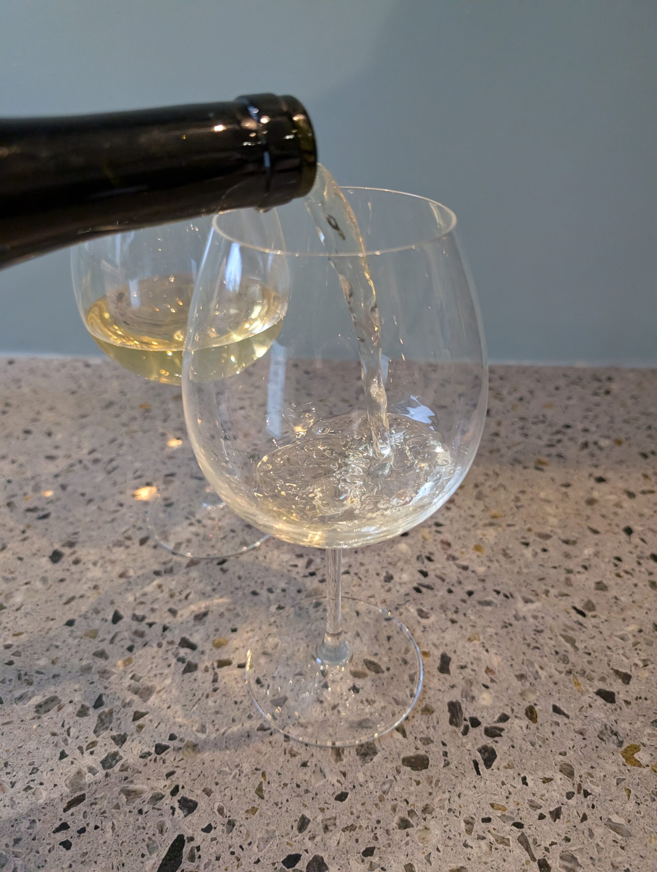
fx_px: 606
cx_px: 328
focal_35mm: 24
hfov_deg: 56.9
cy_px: 436
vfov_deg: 71.5
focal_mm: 6.9
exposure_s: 1/392
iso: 842
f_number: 1.68
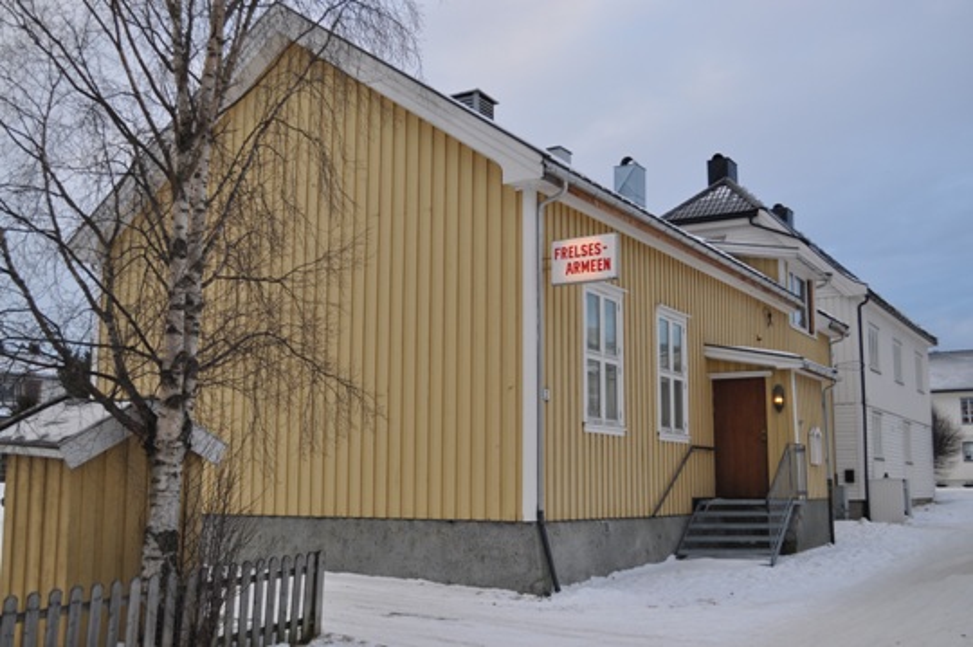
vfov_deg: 34.1
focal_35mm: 39
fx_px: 1053
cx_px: 486
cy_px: 324
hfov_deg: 49.6
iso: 280
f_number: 5.6
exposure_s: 1/125
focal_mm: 26
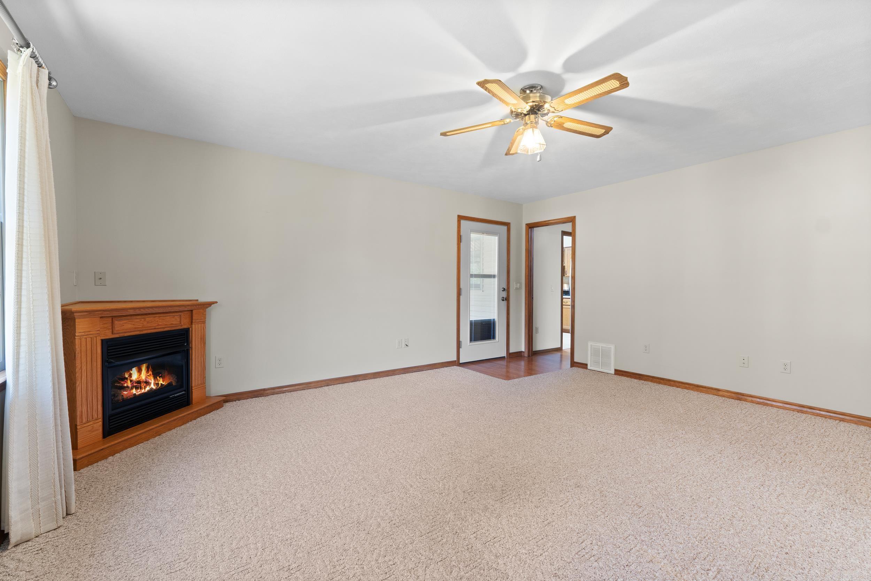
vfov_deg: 77.3
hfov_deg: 100.4
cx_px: 436
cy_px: 290
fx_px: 363
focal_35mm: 15
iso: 200
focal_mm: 10
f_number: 9
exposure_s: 1.3
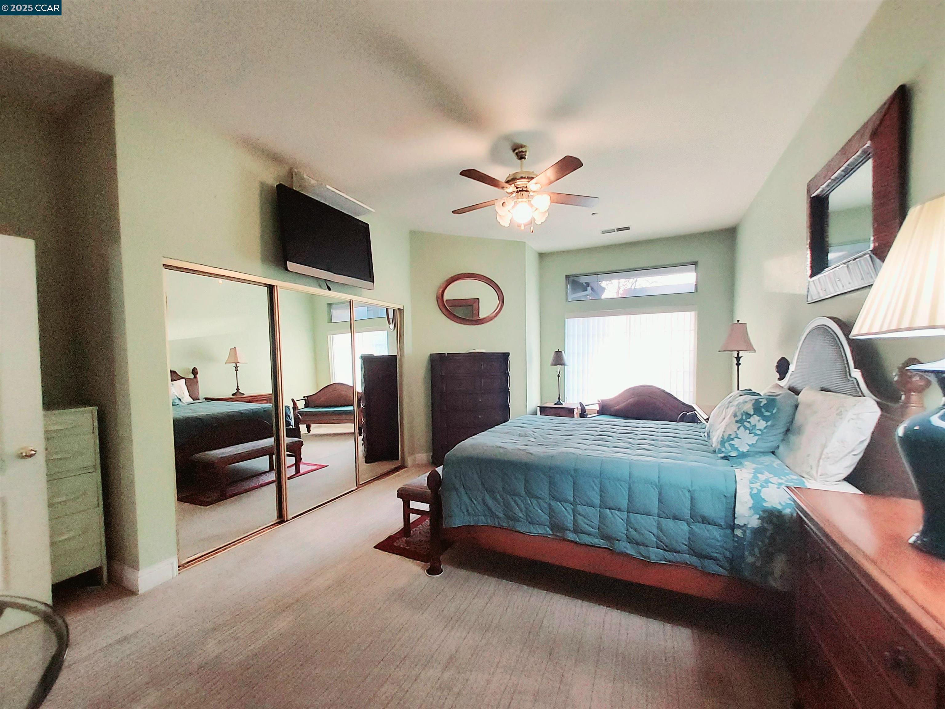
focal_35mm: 13
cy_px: 354
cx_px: 472
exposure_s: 1/60.2
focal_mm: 1.42
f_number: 2.2
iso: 200
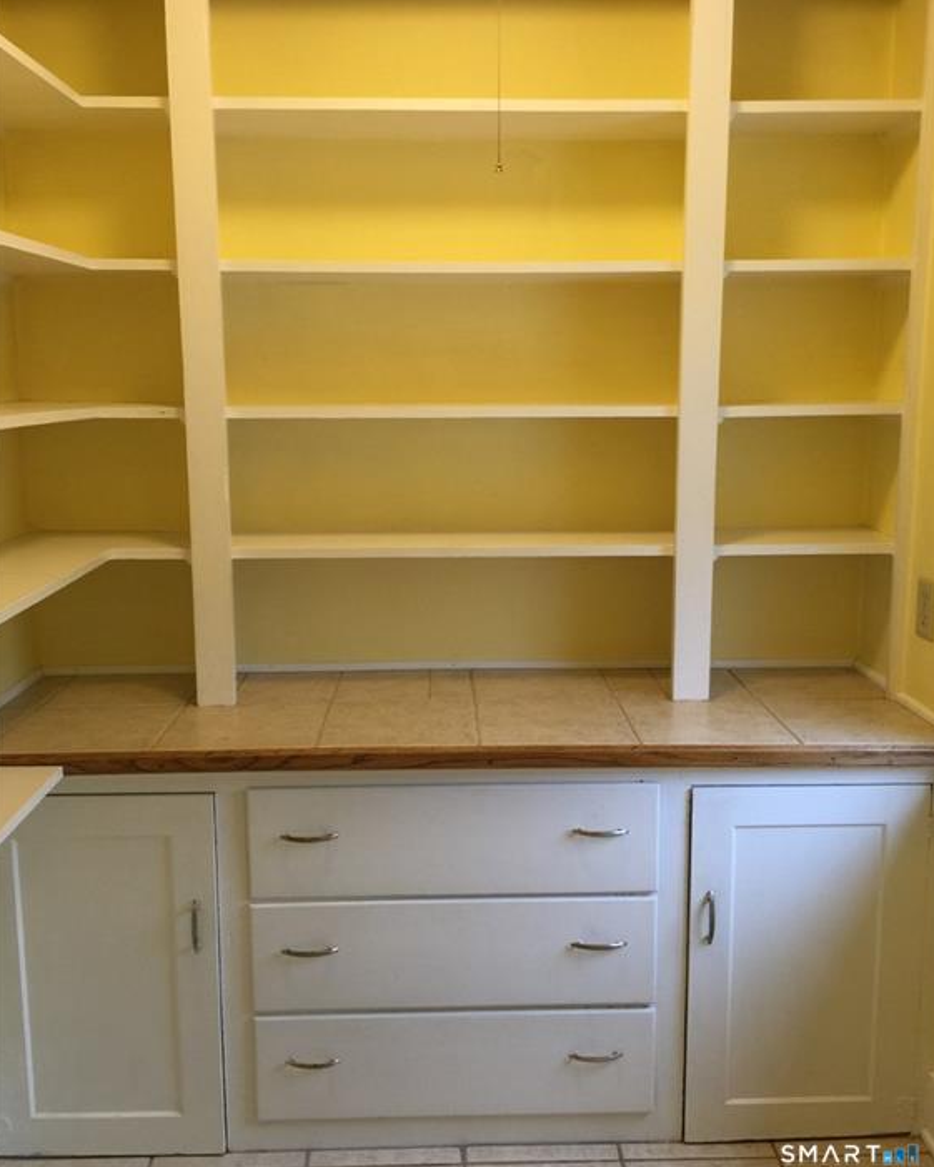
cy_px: 558
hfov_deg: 47.1
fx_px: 1071
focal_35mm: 31
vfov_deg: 57.1
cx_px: 471
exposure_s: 1/17
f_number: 2.2
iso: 40
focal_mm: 4.15
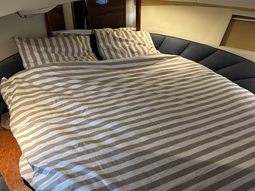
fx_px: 199
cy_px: 96
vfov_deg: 51.4
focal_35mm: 27
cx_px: 126
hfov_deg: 65.3
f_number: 1.6
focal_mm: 5.96
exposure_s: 1/60
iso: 500
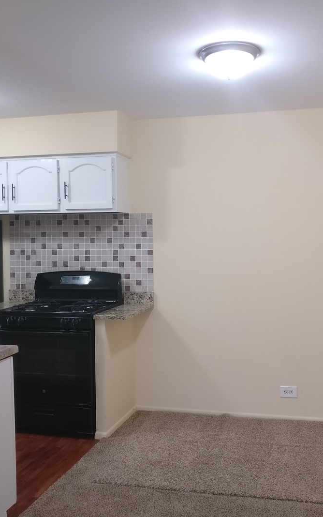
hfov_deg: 32.0
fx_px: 563
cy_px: 260
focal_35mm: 40
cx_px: 176
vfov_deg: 49.3
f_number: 2
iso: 320
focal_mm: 4.26
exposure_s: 1/25
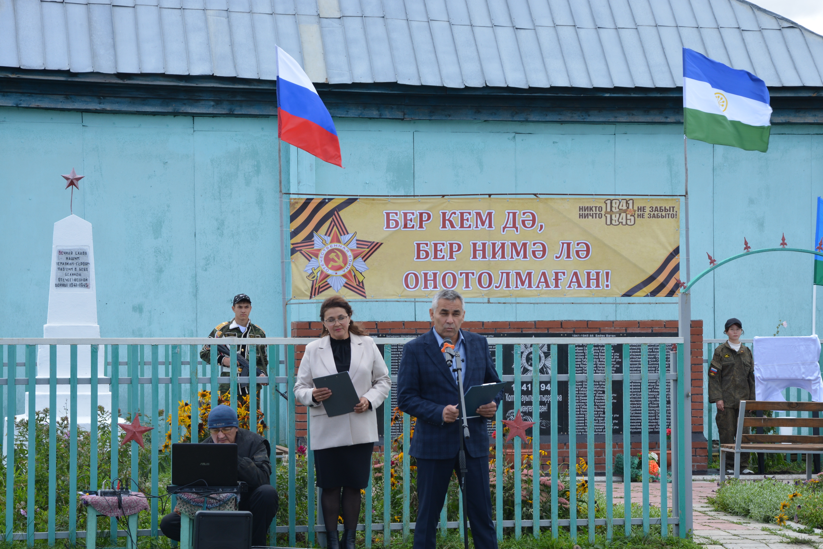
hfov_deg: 19.6
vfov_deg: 13.2
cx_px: 483
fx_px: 2377
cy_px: 319
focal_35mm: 104
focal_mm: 58
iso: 200
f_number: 7.1
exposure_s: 1/200
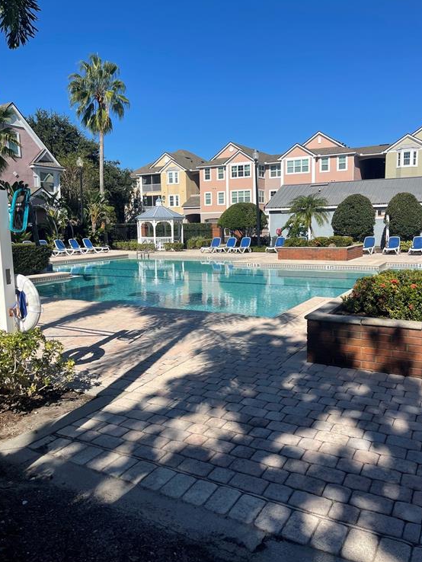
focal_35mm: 26
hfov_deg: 53.1
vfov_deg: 67.3
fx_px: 422
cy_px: 276
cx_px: 214
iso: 32
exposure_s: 1/4525
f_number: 1.6
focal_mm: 5.1
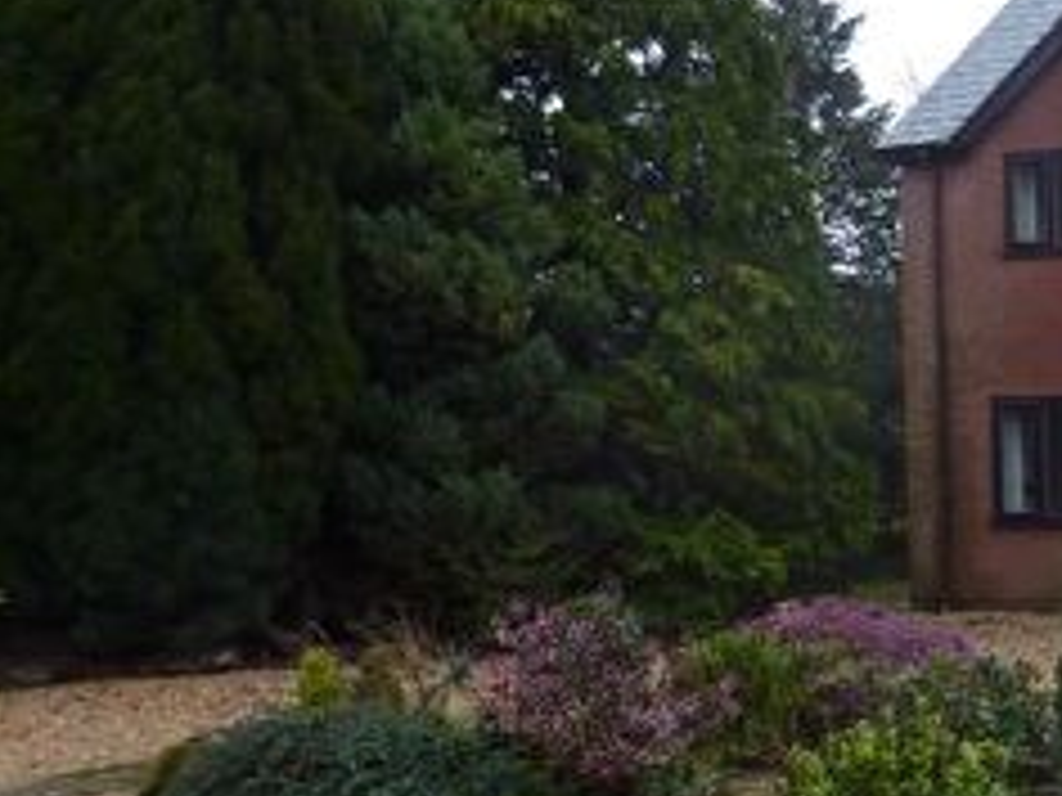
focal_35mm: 74
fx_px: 2270
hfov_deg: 22.5
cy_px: 645
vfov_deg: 19.7
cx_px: 1498
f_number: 3.3
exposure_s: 1/50
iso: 80
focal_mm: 4.1
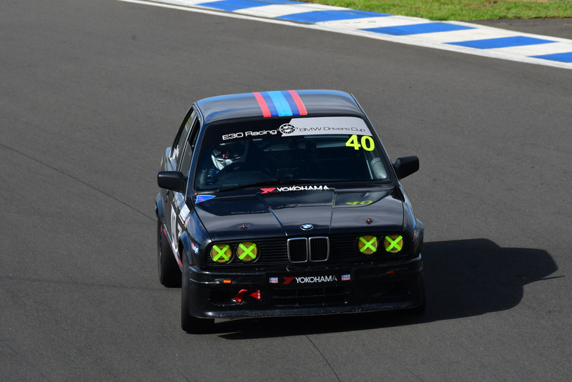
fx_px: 11920
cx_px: 286
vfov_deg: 1.8
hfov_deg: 2.7
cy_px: 191
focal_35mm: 750
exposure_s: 1/640
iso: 500
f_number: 13
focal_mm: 500
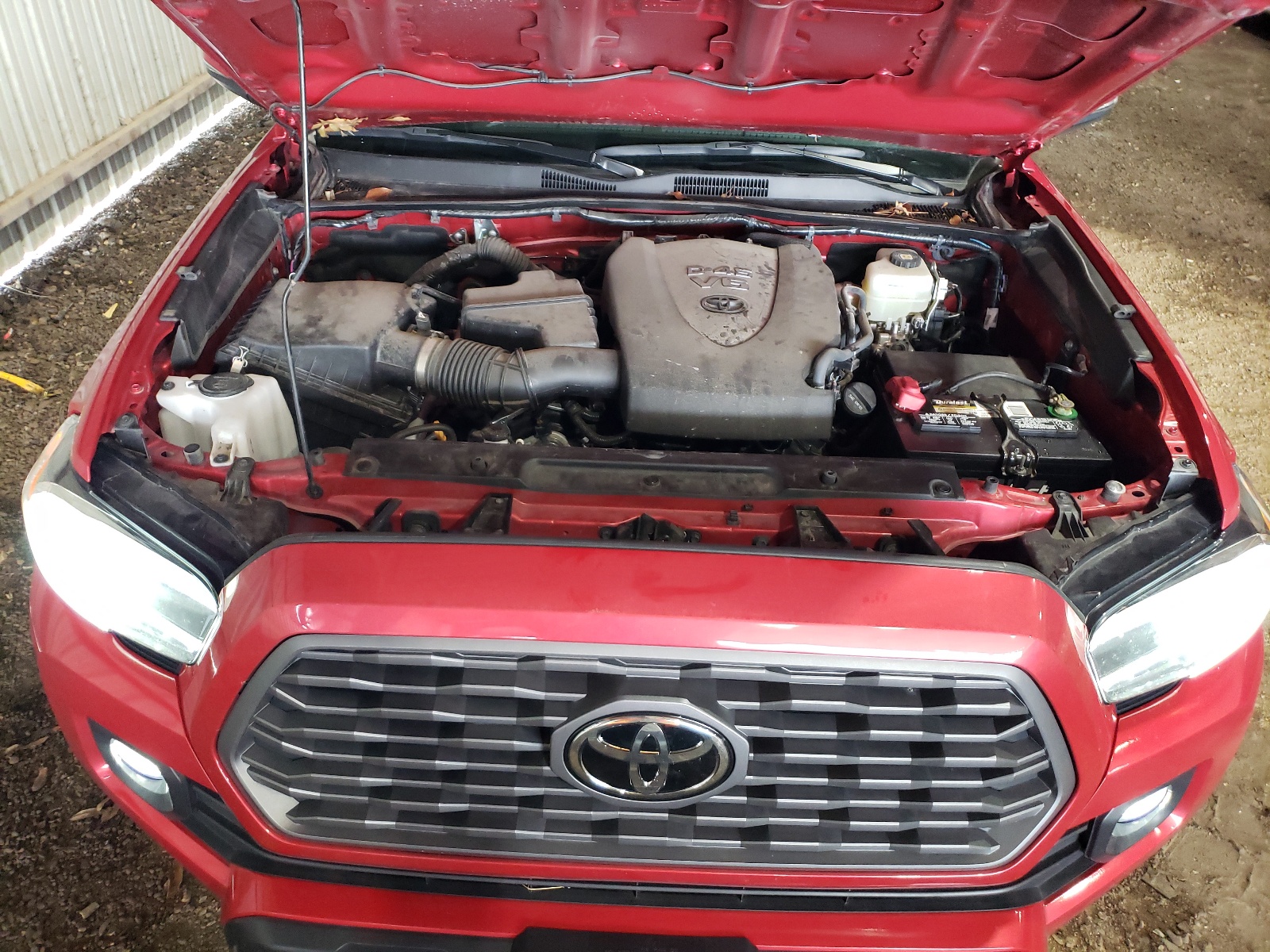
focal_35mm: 26
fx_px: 954
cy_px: 476
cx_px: 635
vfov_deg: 53.1
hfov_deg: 67.3
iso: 301
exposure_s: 1/40
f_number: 1.5
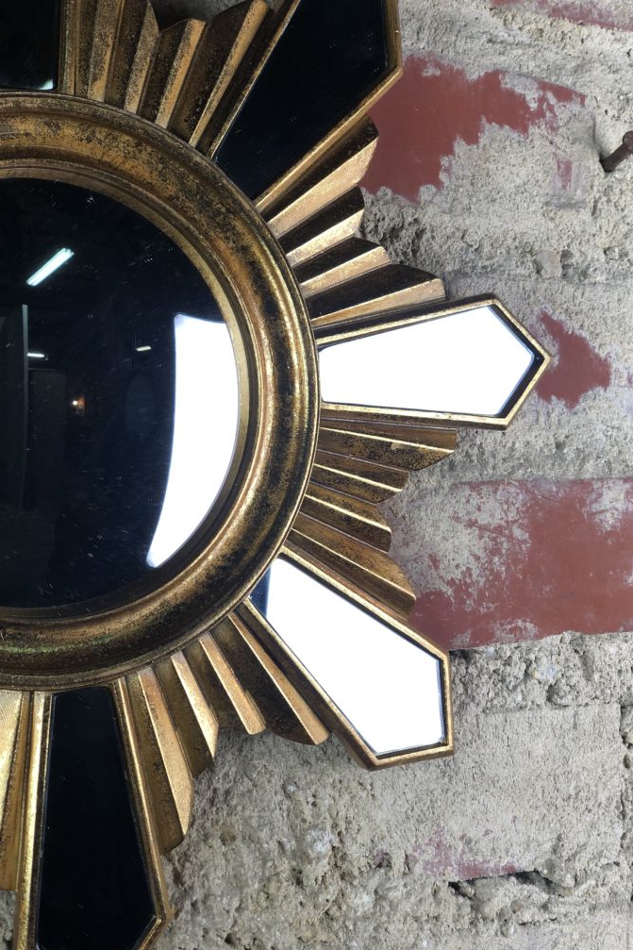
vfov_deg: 36.3
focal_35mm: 55
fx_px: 1451
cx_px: 334
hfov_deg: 24.6
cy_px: 468
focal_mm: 6
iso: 25
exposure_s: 1/100
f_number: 2.4
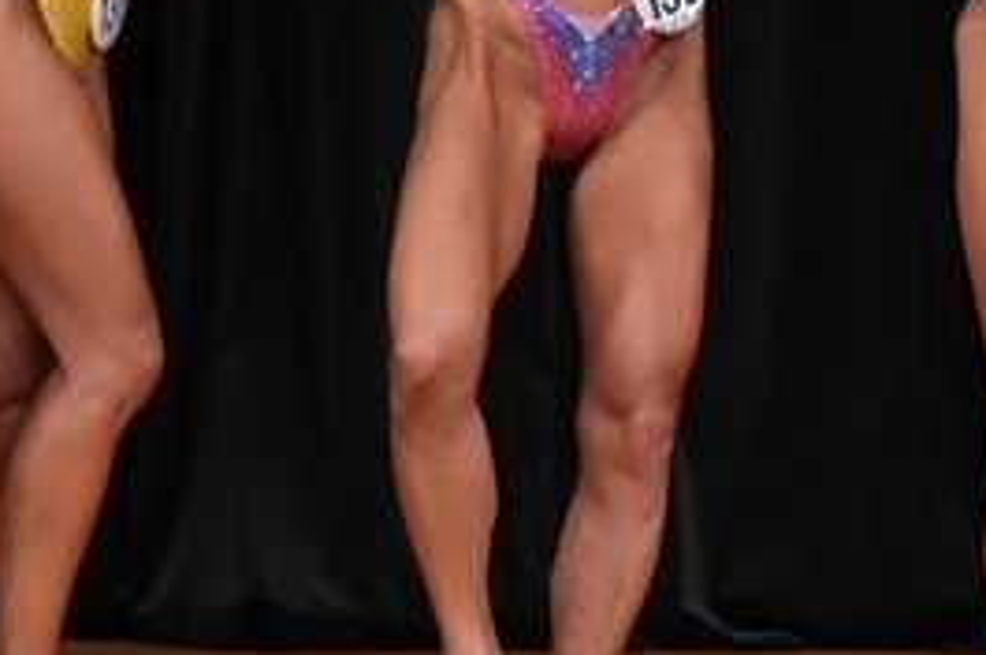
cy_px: 197
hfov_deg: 2.5
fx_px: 22841
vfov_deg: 1.6
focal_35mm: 835
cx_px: 984
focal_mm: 190
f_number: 5.6
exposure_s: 1/400
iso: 5000
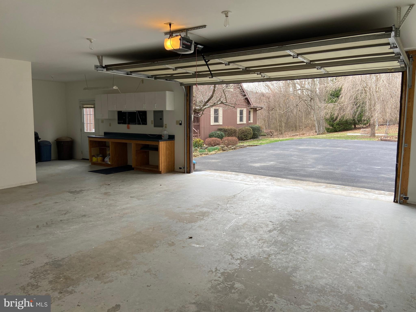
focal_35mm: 26
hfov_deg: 67.3
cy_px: 156
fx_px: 312
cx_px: 208
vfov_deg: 53.1
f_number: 1.8
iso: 32
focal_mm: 4.25
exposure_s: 1/228
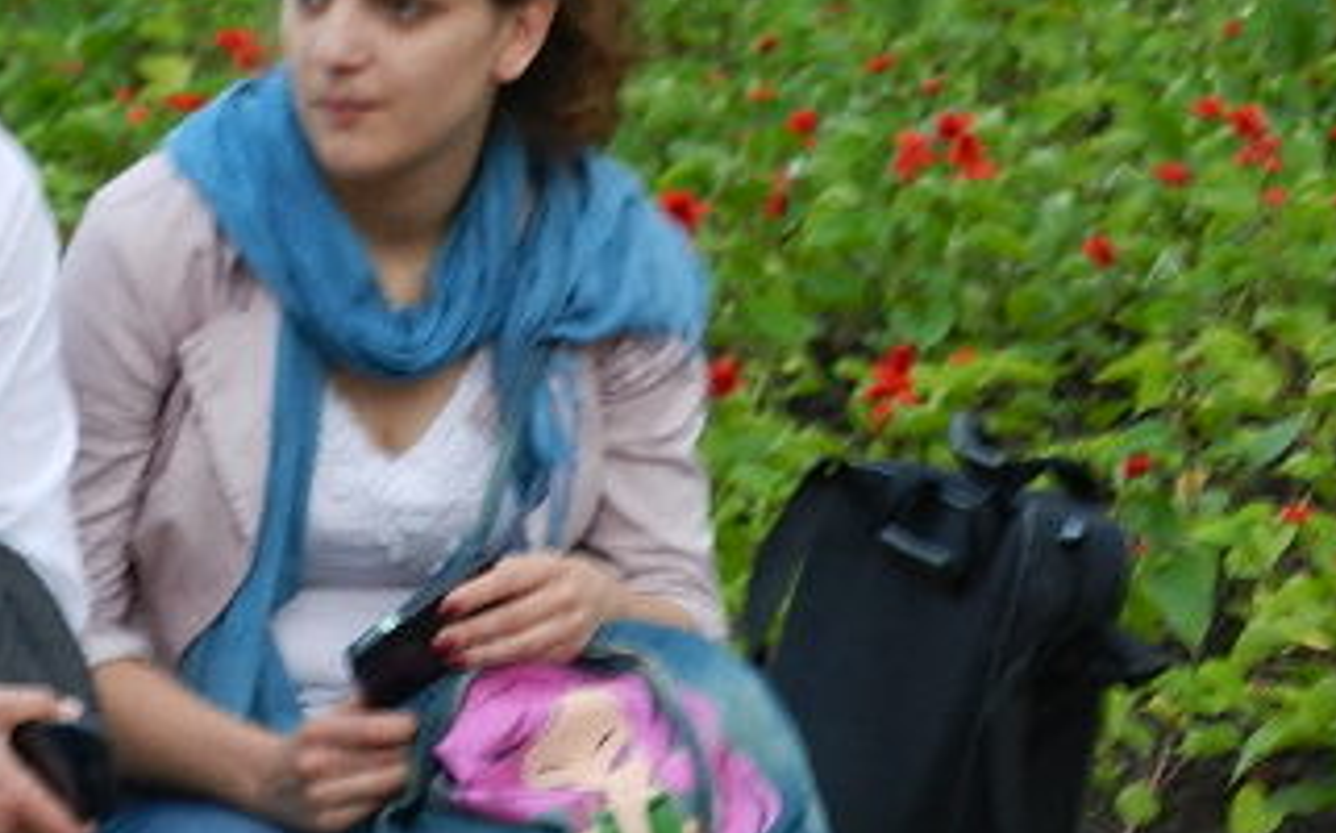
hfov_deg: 3.9
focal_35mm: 533
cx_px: 216
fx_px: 19390
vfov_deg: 2.5
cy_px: 246
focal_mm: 45.3
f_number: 5.3
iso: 250
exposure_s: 1/40
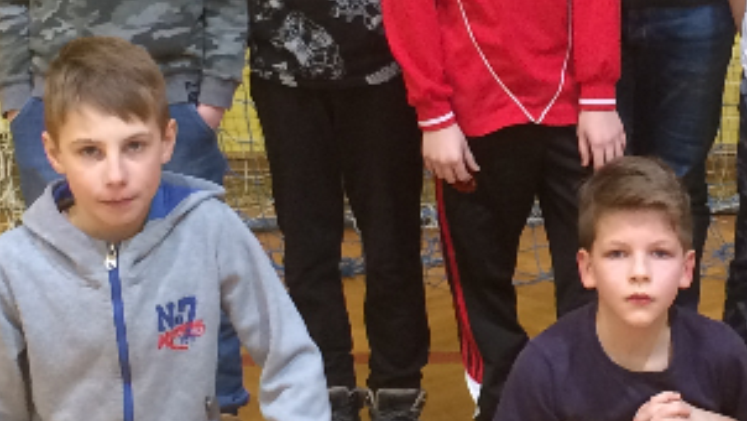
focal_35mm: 107
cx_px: 601
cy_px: 94
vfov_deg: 11.3
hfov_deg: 19.8
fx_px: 2120
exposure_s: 1/33
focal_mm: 4.15
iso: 160
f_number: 2.2
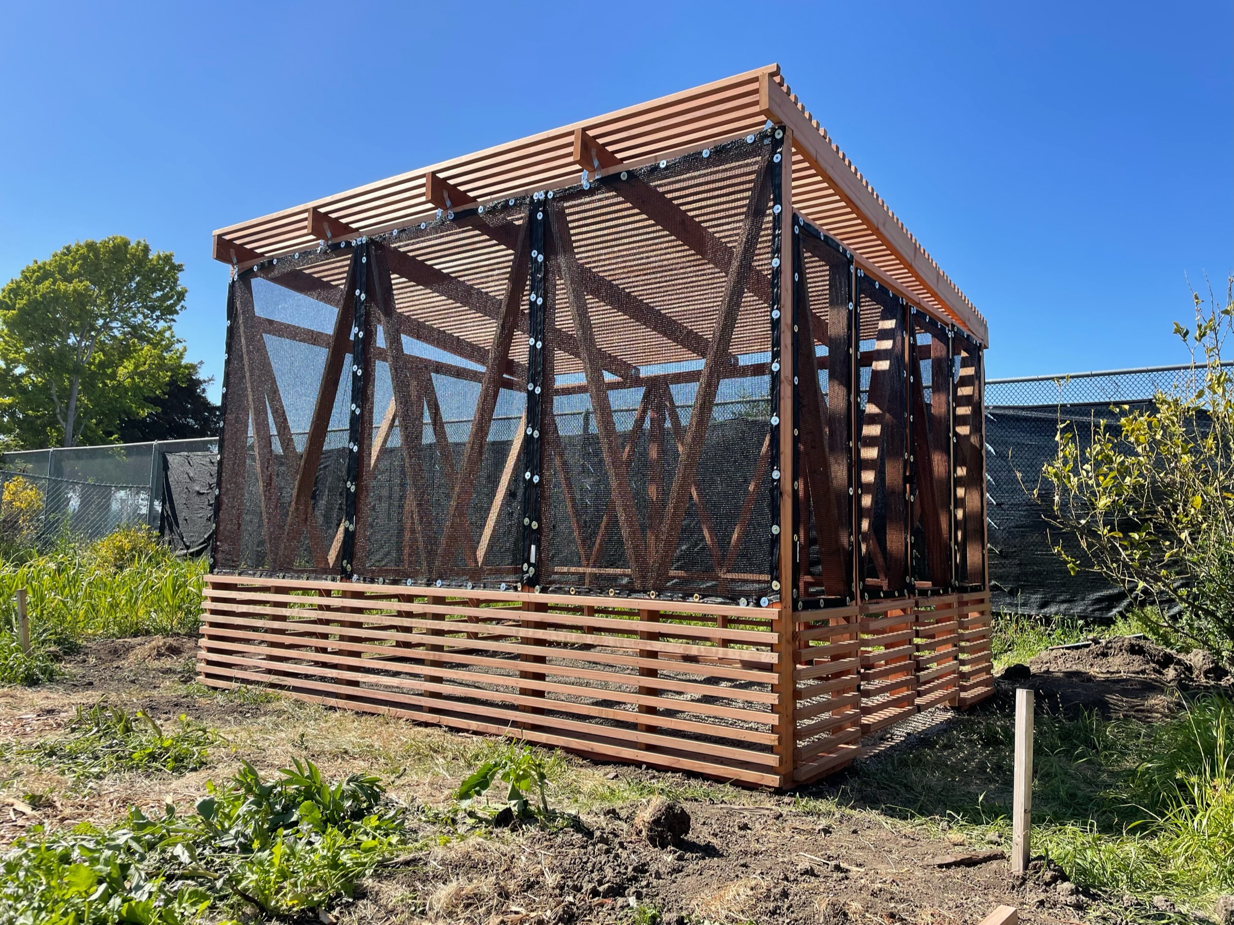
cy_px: 462
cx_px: 617
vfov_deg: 53.0
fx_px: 927
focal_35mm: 26
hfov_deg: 67.3
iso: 32
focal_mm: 4.2
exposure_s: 1/2353
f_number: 1.6
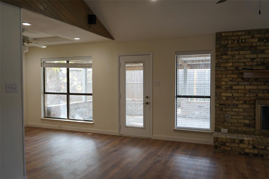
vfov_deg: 44.9
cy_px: 90
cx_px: 134
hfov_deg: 63.7
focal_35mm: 29
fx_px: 217
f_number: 4
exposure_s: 1/160
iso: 500
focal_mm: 29
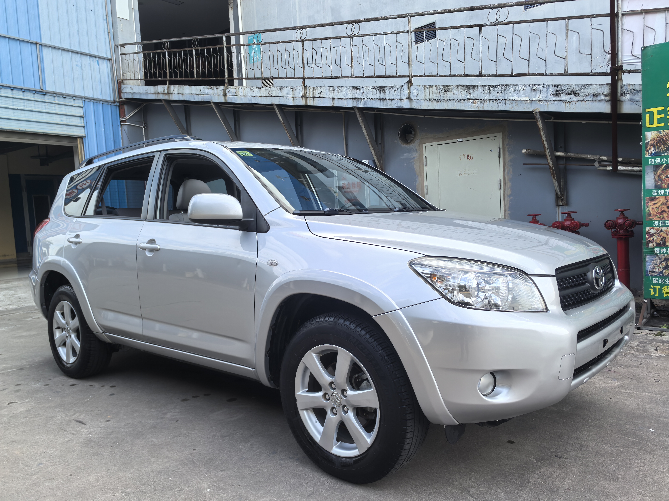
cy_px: 250
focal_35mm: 27
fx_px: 522
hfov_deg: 65.3
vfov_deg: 51.4
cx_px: 334
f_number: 2
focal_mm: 5.75
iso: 50
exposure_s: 1/668
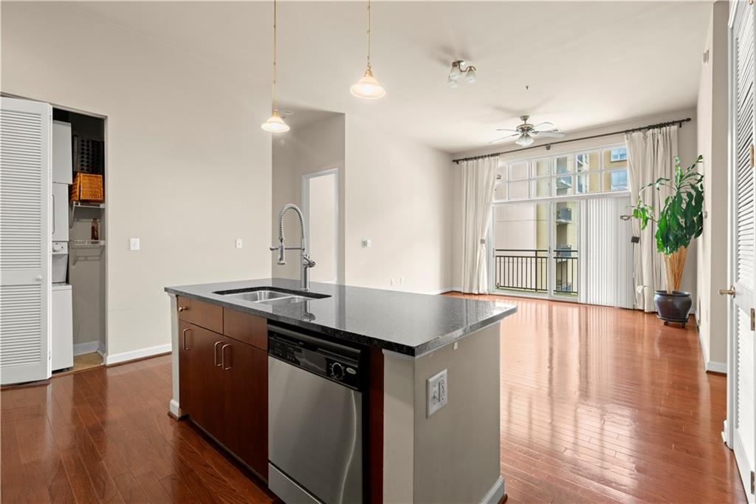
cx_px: 378
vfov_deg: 73.7
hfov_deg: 96.8
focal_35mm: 16
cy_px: 252
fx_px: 336
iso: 400
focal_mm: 16
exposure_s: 1/5
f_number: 5.6
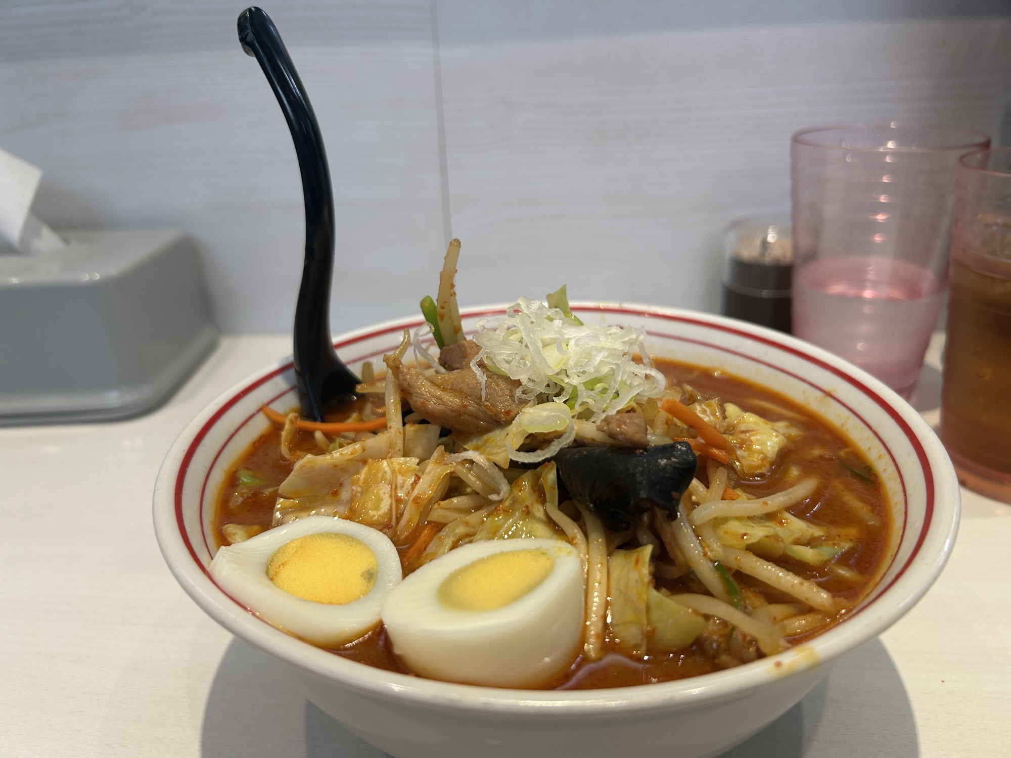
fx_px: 759
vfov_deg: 53.1
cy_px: 379
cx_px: 506
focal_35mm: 26
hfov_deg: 67.3
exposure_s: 1/100
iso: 50
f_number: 1.5
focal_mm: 5.7
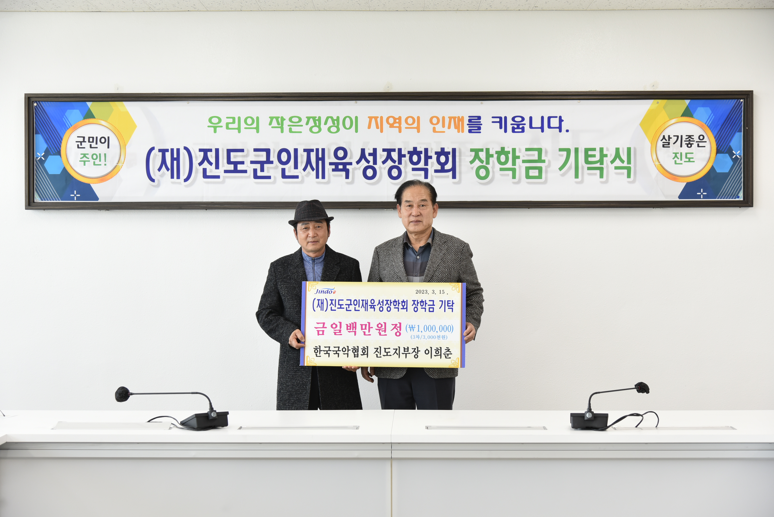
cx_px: 387
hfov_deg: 34.5
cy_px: 258
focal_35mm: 58
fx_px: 1247
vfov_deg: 23.4
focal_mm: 58
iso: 500
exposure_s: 1/80
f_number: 4.5
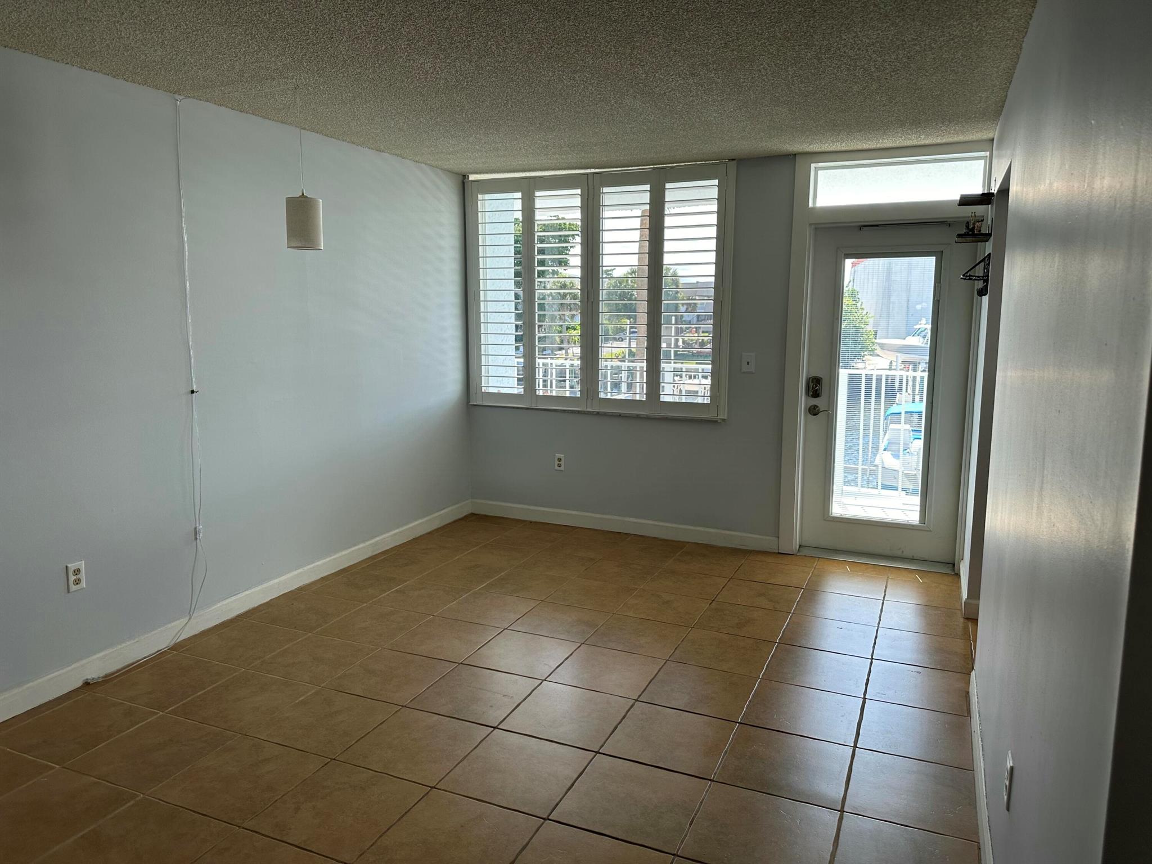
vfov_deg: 56.8
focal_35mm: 24
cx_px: 576
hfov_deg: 71.6
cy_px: 432
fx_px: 799
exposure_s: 1/290
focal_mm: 6.86
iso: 80
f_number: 1.78
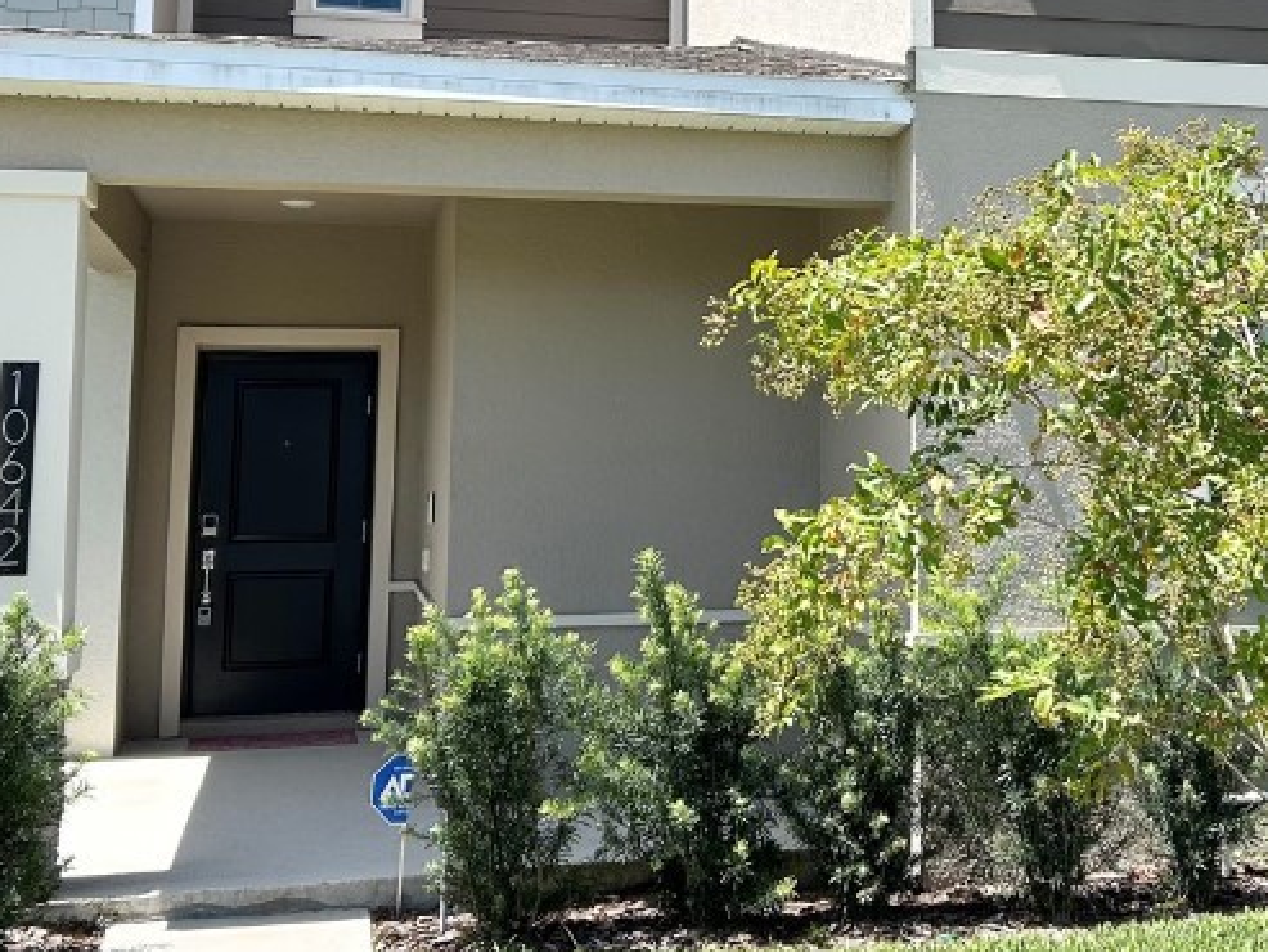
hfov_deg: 35.0
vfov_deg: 26.4
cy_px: 152
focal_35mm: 54
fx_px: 1979
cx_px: 895
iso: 50
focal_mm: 5.7
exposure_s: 1/2252
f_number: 1.5
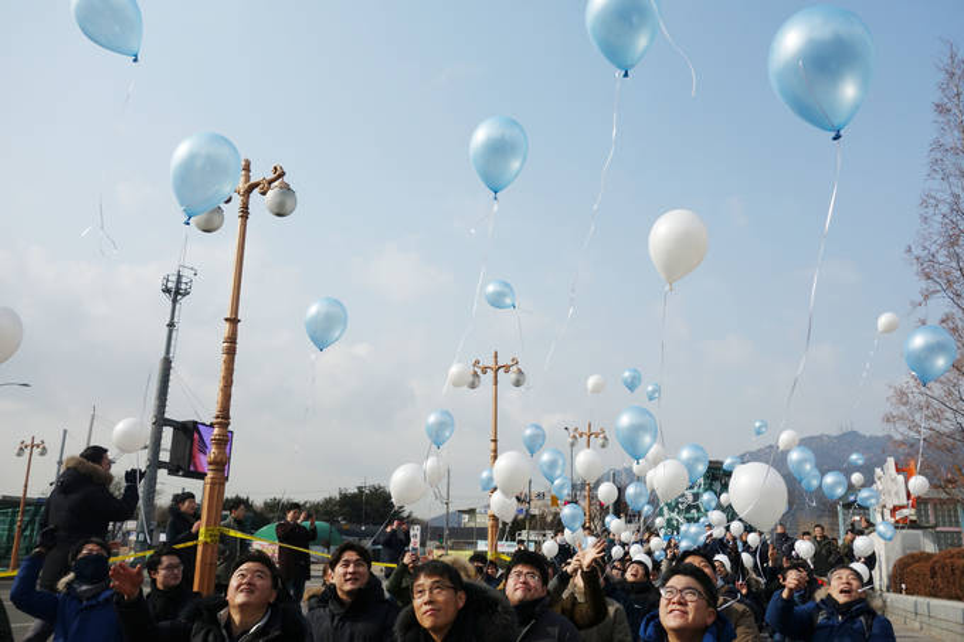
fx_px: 830
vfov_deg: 42.3
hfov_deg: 60.3
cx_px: 482
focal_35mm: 31
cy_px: 321
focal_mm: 11.46
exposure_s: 1/1000
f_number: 5.6
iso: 125
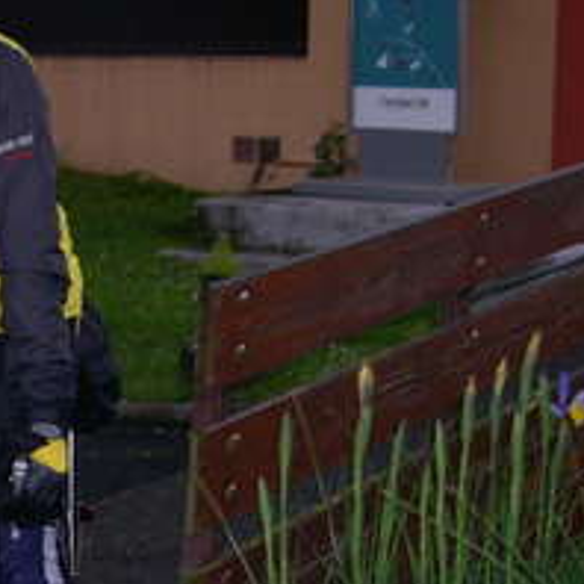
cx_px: -121
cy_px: 422
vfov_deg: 17.0
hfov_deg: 16.3
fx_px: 1947
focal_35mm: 102
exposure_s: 1/60
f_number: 2.8
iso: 208
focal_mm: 8
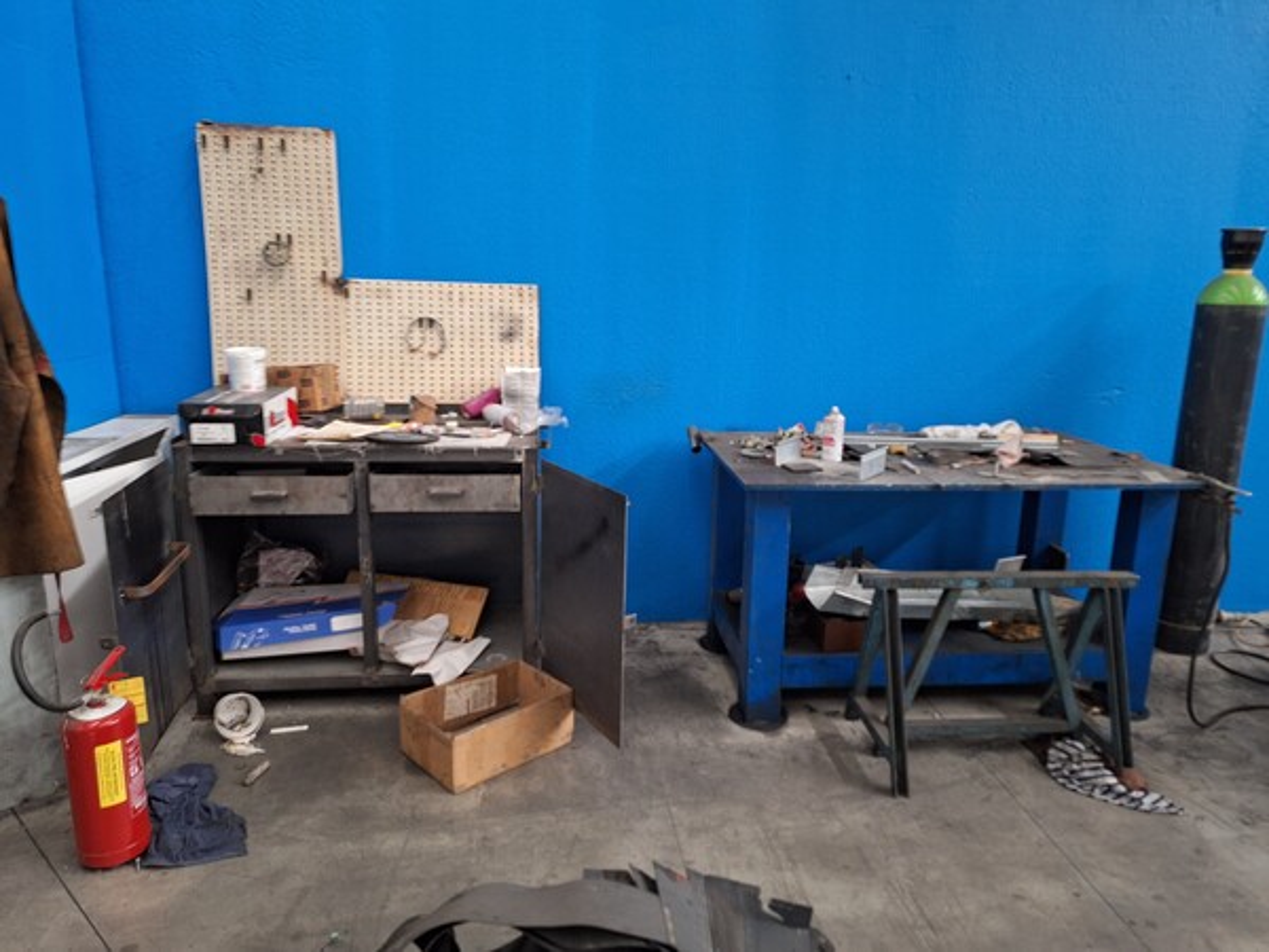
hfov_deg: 73.9
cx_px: 634
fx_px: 843
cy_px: 476
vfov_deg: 58.9
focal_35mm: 23
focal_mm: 5.54
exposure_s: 1/24
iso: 320
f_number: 1.8
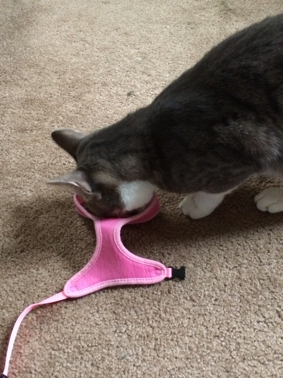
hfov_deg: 48.2
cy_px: 189
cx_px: 142
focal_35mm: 29
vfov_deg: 61.7
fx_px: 316
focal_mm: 4.15
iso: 500
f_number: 2.2
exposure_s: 1/15
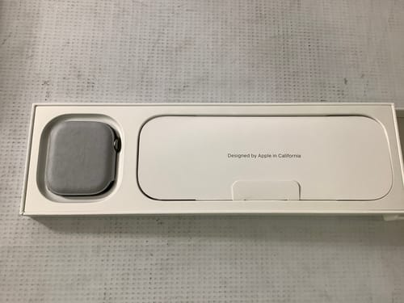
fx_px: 362
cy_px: 152
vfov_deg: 45.4
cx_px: 202
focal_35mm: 31
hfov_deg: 58.4
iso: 100
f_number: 2.4
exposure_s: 1/50
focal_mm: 3.3
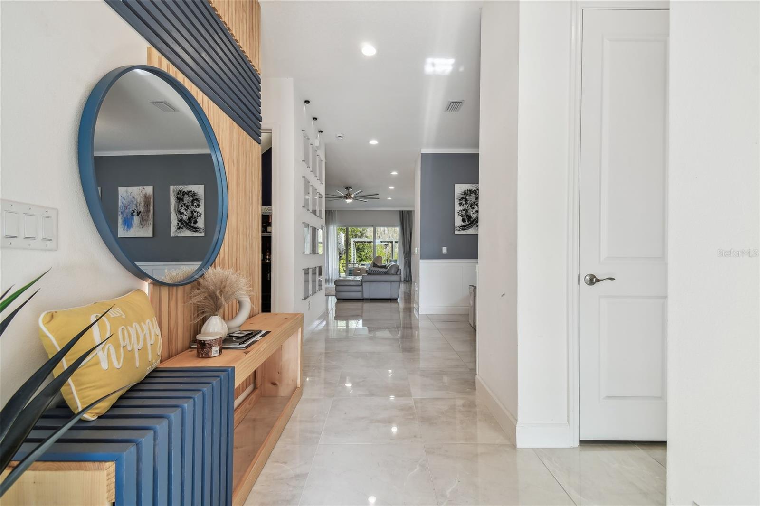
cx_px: 380
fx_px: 317
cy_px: 253
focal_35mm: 15
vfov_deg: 77.3
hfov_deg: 100.4
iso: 100
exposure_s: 1/13
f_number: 7.1
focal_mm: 10
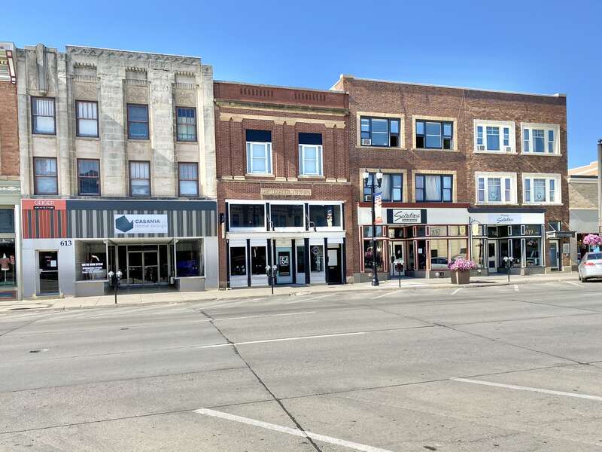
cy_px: 226
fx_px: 452
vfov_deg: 53.1
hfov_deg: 67.3
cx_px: 301
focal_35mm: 26
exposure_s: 1/1608
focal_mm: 4.25
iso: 32
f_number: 1.8
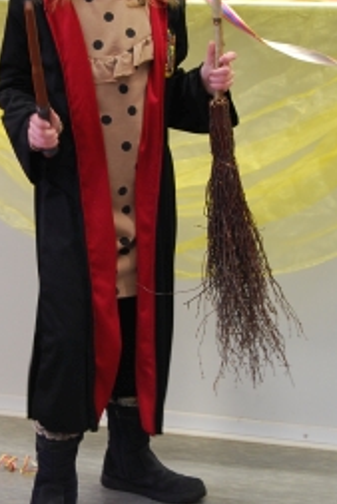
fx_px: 1681
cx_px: 105
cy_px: 195
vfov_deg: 17.0
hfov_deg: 11.4
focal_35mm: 120
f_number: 5.3
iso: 400
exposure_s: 1/25
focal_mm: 45
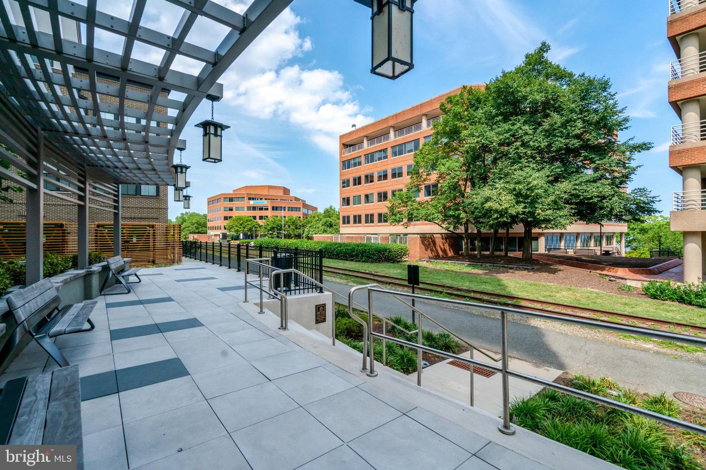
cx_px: 353
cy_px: 235
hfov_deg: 96.7
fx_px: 314
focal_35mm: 16
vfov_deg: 73.7
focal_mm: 16
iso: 1250
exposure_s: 1/2000
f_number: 8
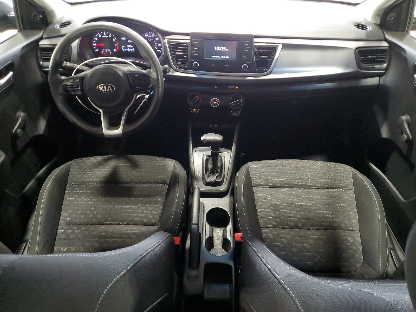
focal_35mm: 26
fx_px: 312
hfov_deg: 67.3
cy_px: 156
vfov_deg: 53.1
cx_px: 208
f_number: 1.5
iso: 290
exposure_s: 1/40
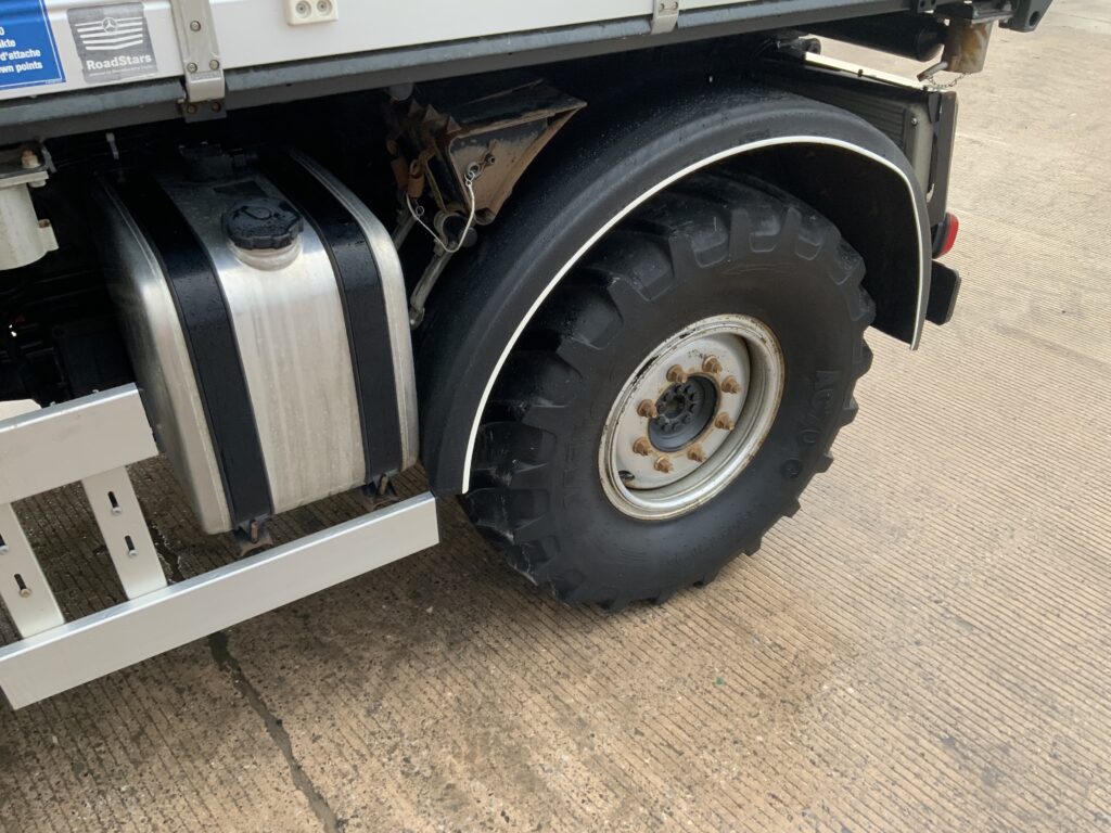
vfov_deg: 48.2
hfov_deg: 61.7
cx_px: 556
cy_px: 416
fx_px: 931
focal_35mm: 29
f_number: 1.8
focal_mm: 3
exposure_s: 1/122
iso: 64
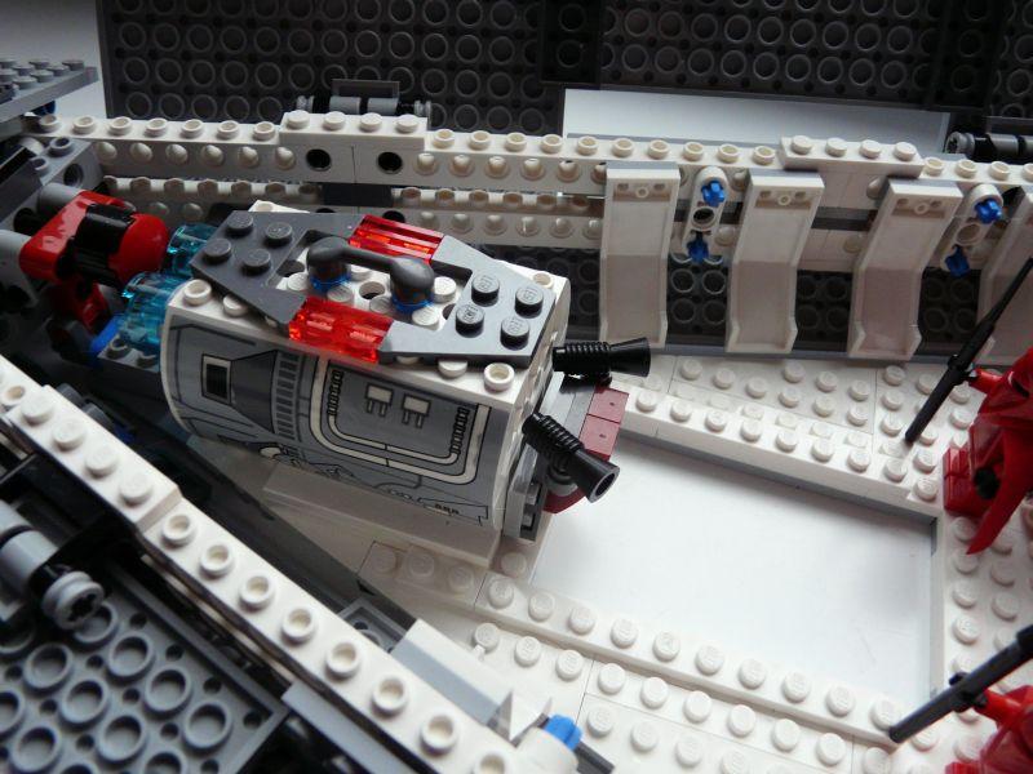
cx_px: 516
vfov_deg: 49.7
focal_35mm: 28
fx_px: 836
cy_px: 387
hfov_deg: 63.4
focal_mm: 4.6
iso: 200
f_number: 2.8
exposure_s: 1/20
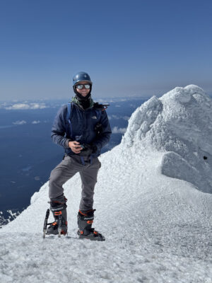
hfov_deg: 30.3
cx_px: 106
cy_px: 142
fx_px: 392
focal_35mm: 48
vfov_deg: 39.7
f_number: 1.78
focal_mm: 6.76
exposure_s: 1/15385
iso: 50
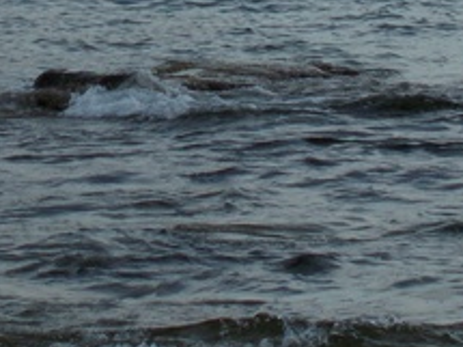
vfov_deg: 4.6
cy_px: -228
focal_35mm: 317
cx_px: 314
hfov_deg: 6.3
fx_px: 4238
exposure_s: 1/250
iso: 80
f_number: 6.3
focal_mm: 15.4
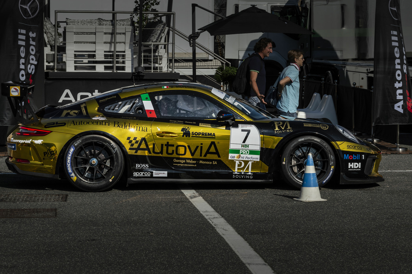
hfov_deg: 18.2
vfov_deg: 12.2
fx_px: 1286
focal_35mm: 112
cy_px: 137
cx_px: 206
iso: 100
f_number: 13
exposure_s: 1/400
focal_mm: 75
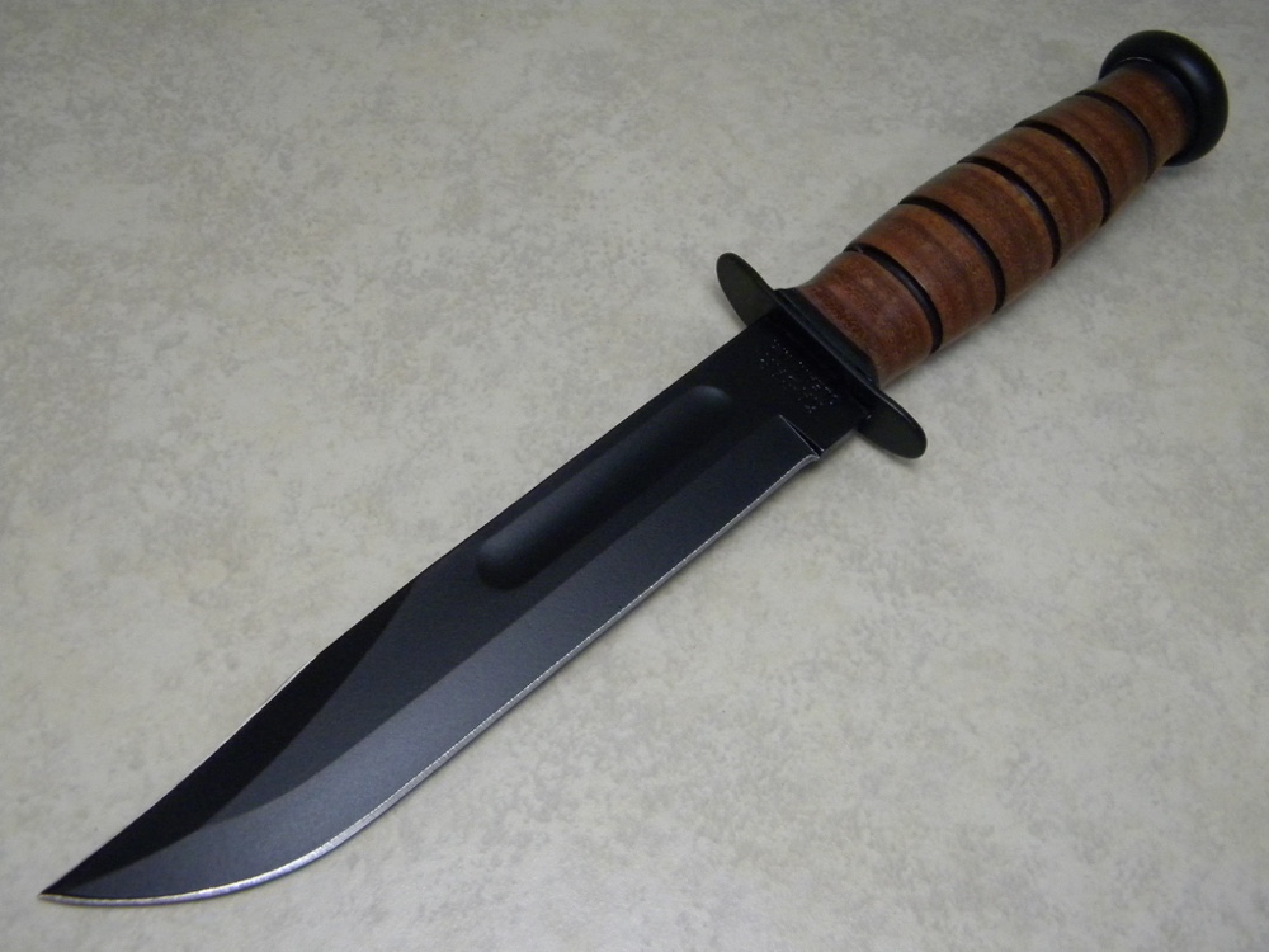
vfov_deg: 35.1
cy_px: 476
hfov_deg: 45.8
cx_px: 634
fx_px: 1503
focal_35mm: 41
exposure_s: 1/34.4
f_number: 3.8
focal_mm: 7.3
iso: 400
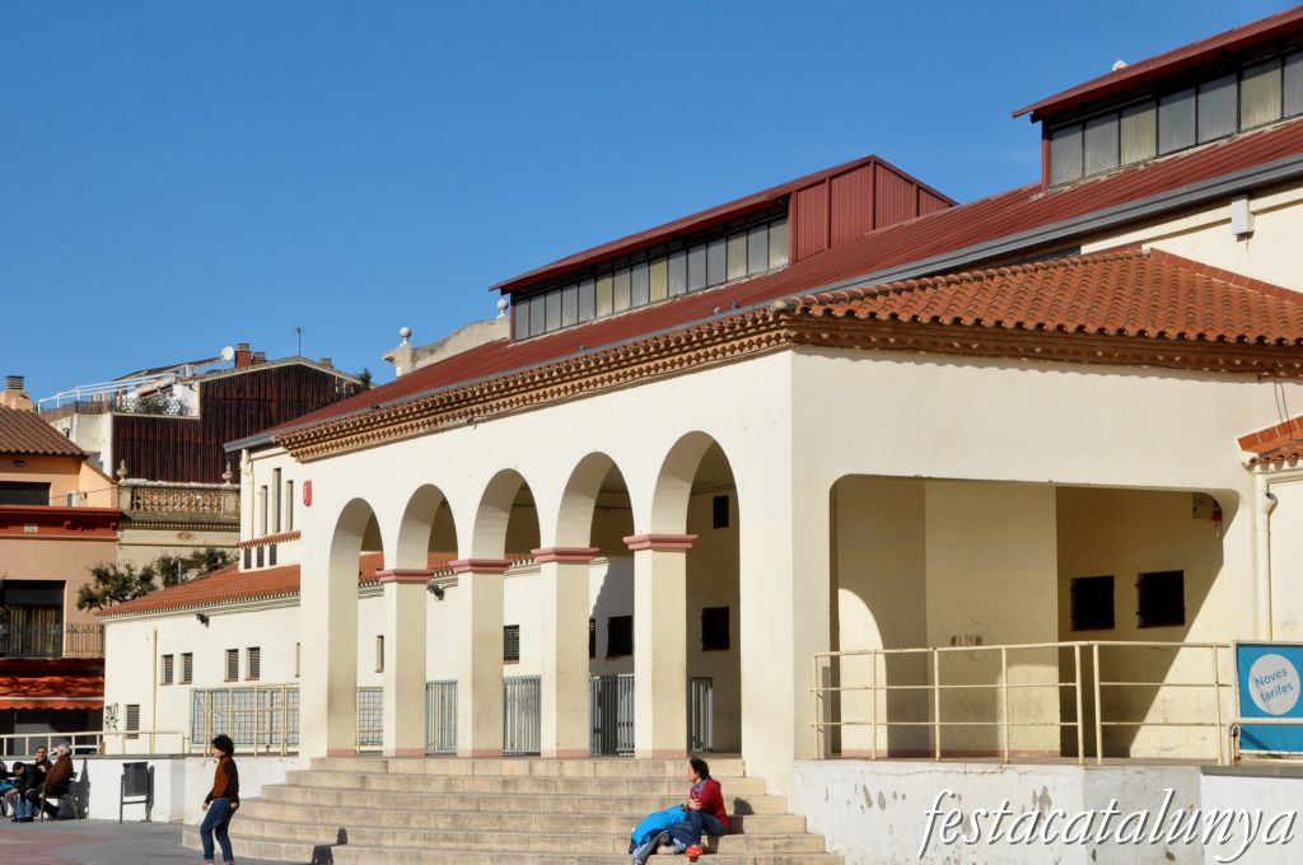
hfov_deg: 24.6
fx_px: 2982
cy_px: 432
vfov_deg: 16.5
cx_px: 652
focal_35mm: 82
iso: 500
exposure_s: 1/640
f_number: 13
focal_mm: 55
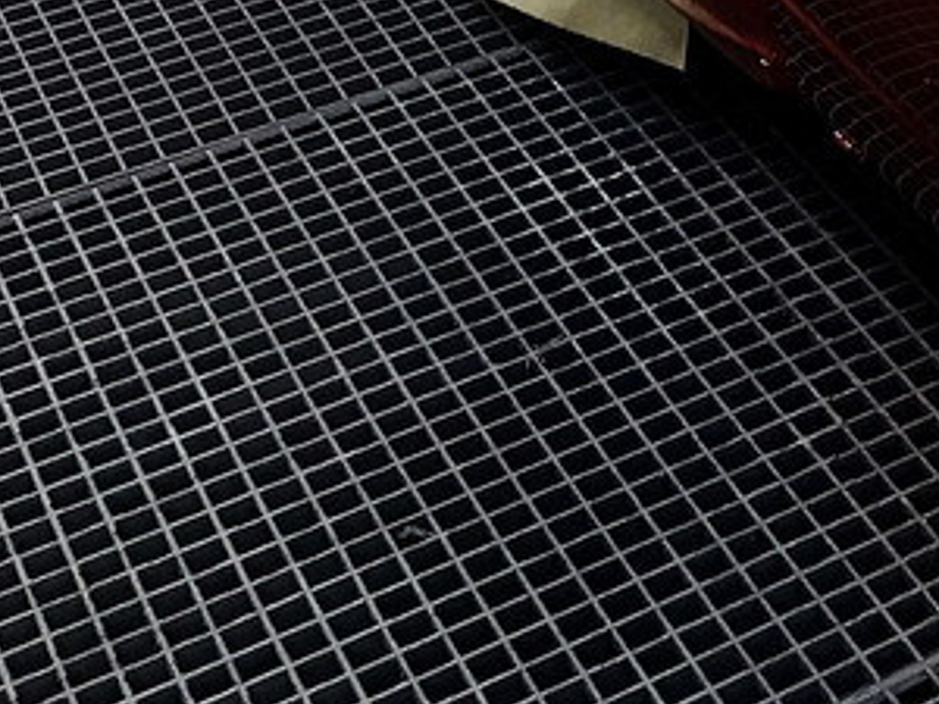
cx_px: 1542
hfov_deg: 16.7
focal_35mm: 103
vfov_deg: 13.3
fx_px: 2794
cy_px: -441
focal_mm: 4.15
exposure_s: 1/33
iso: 25
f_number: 2.2
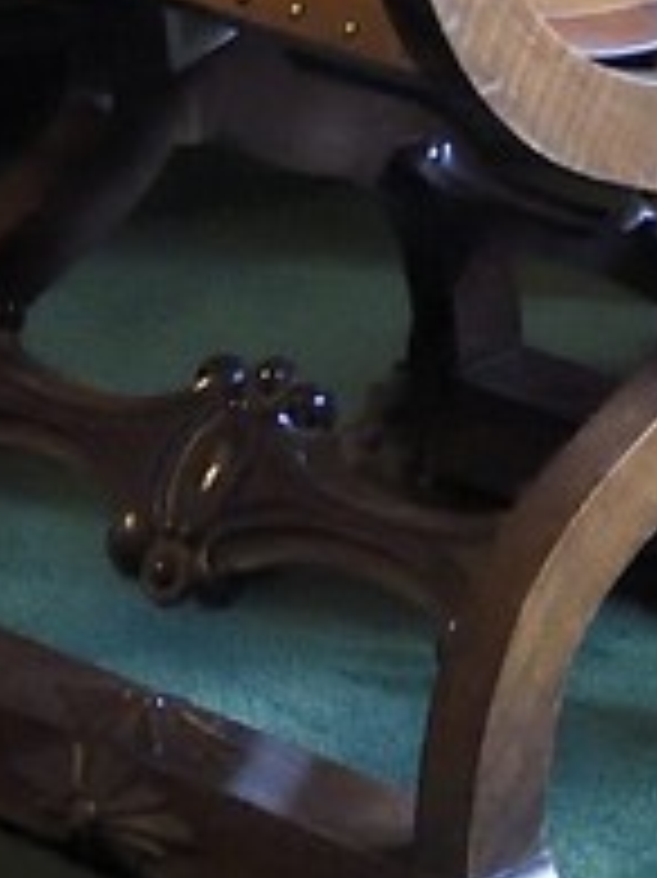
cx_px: 693
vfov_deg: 6.7
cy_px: -2211
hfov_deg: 5.9
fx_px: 6384
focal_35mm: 252
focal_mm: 32
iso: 4000
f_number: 5
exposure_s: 1/50
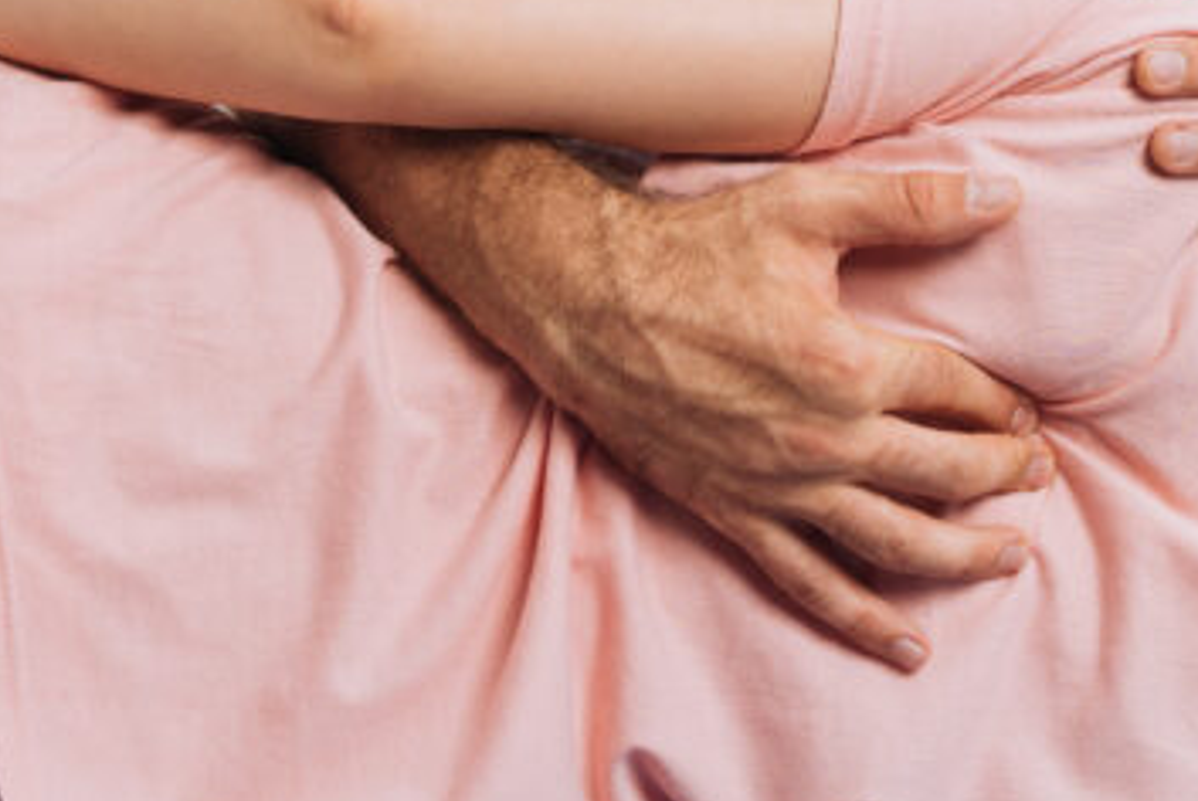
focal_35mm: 145
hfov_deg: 14.1
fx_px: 4829
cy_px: -168
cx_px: 747
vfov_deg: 9.4
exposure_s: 1/200
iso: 100
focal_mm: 50
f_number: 6.3
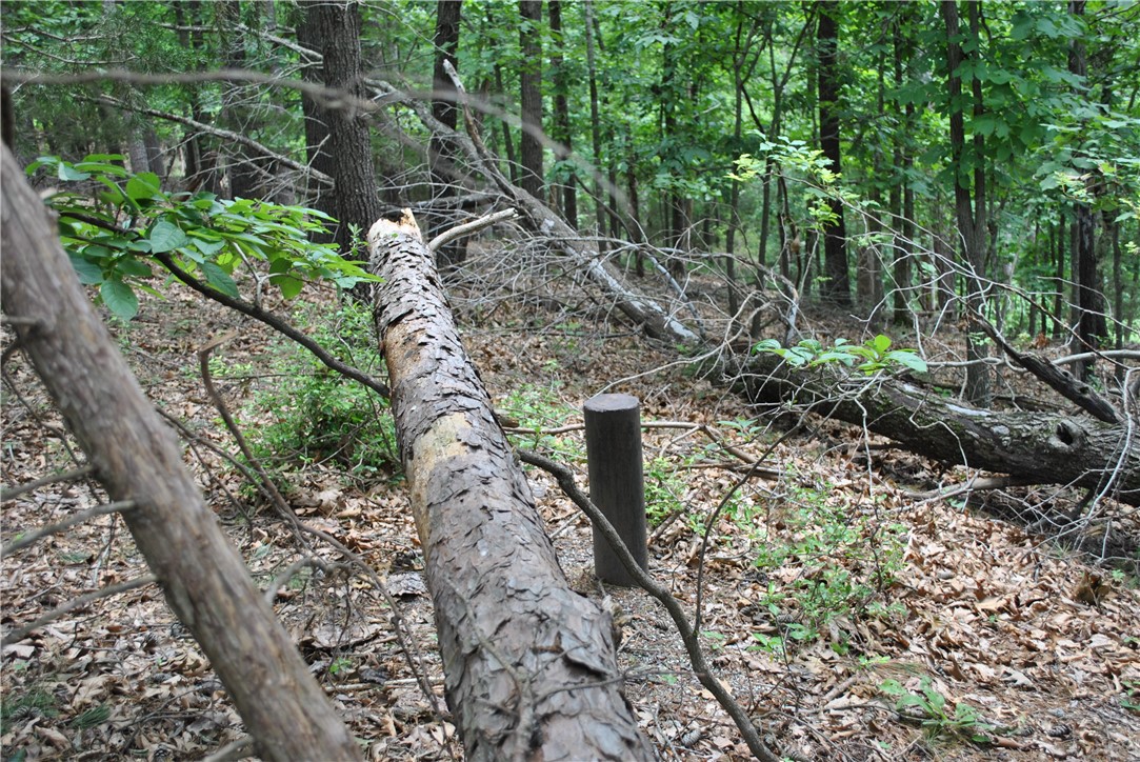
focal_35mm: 39
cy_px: 381
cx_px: 570
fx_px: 1236
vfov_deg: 34.3
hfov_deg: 49.5
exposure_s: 1/80
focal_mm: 26
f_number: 4.5
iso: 200
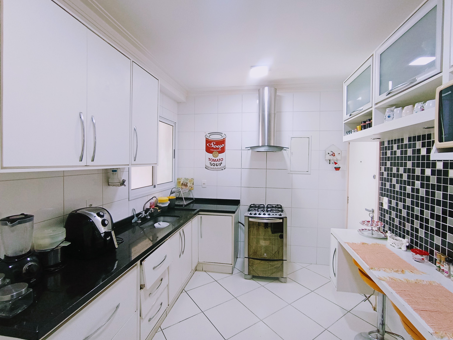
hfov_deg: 91.0
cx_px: 226
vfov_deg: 74.7
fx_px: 222
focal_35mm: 17
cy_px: 164
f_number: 2.2
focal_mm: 1.65
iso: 178
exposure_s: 1/40
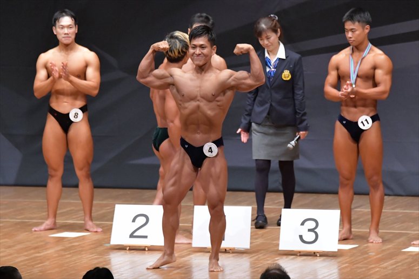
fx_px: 3316
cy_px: 140
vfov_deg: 4.8
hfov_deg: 7.2
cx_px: 210
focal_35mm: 285
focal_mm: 190
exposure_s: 1/400
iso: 8000
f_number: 5.6
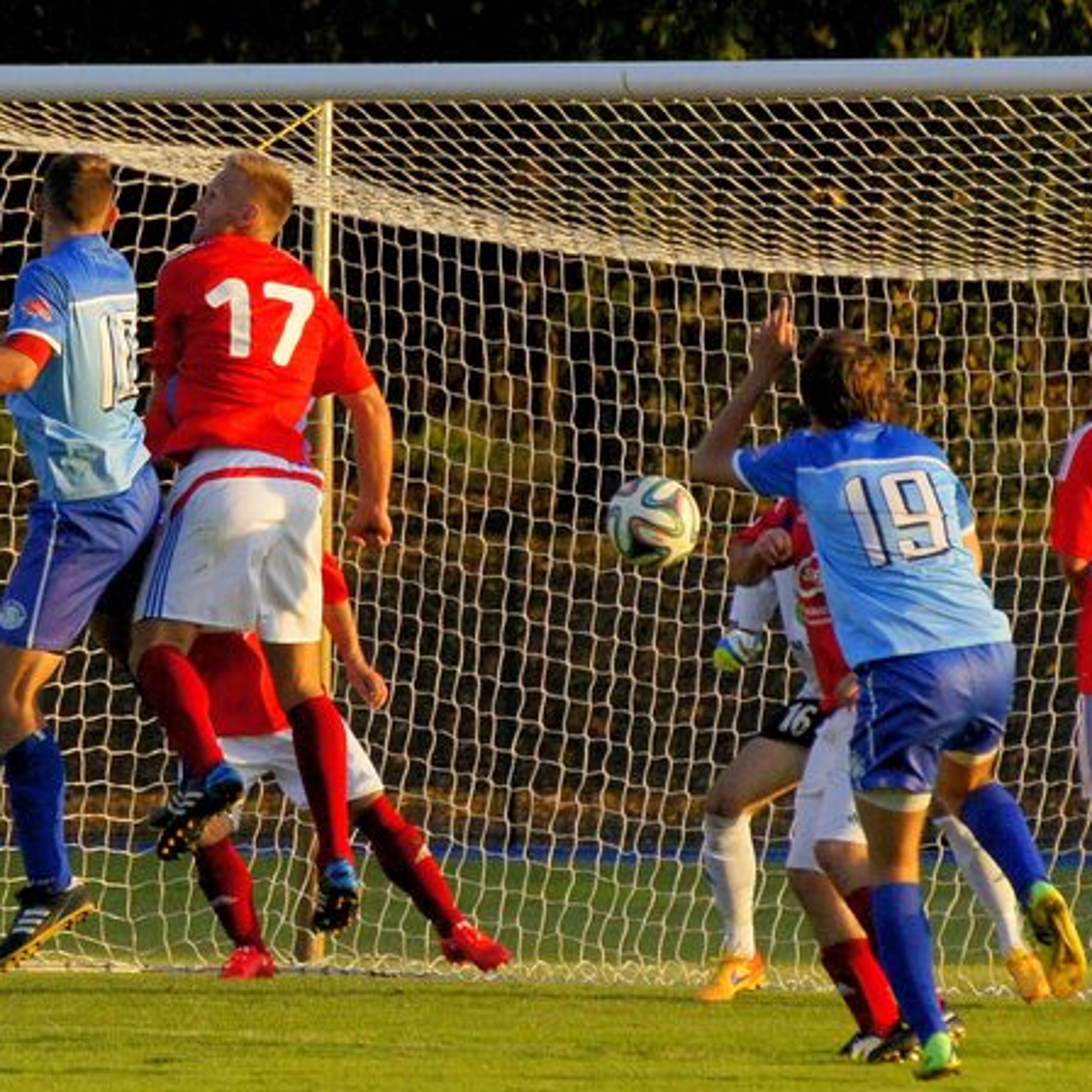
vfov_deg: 2.9
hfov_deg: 2.9
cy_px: 583
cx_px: 463
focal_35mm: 604
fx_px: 21557
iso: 1000
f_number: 5.6
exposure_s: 1/2500
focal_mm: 250
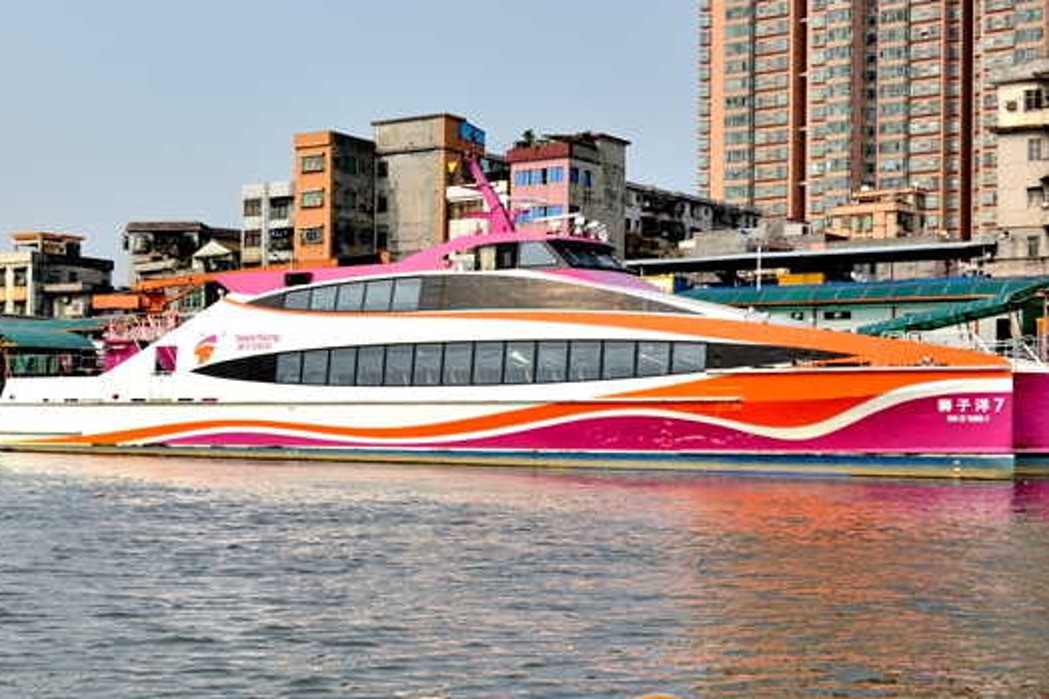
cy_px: 408
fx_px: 1602
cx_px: 262
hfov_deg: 35.5
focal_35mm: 55
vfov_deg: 24.6
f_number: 8
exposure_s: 1/800
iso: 160
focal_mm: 32
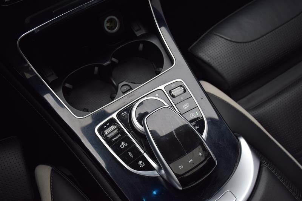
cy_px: 100
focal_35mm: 40
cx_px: 151
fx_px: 340
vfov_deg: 33.0
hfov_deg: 47.9
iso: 400
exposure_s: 1/100
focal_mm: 27
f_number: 5
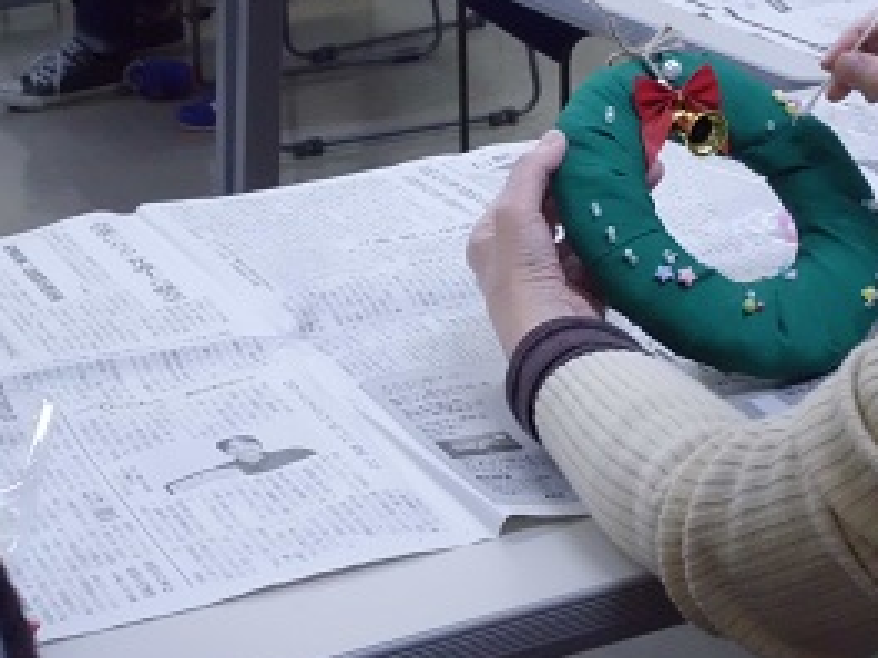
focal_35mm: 100
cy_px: 193
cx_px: 525
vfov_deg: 14.8
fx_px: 2536
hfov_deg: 19.6
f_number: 5.3
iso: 800
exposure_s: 1/60
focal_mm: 11.8
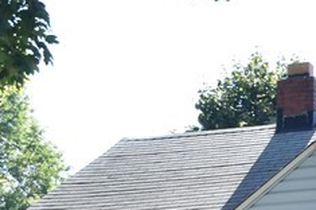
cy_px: 343
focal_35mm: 125
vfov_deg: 10.4
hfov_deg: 15.4
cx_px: 441
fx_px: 1096
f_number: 4
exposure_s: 1/250
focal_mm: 10
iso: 160
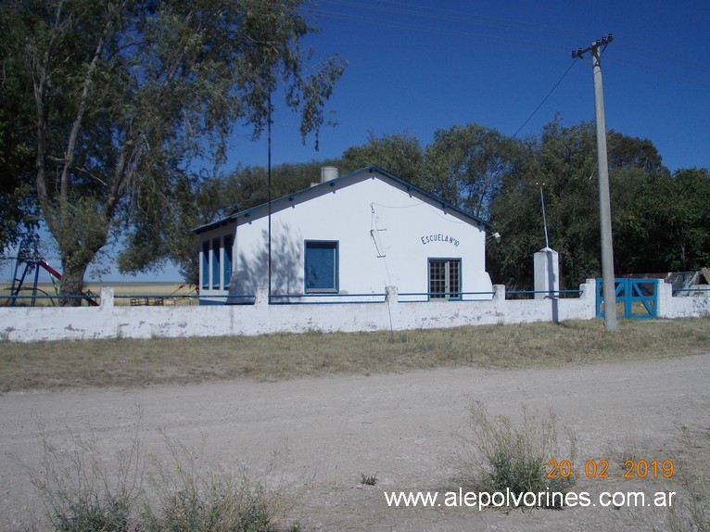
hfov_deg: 49.0
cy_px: 266
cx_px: 355
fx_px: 779
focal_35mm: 38
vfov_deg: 37.7
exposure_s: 1/800
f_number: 6.2
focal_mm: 5.3
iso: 80
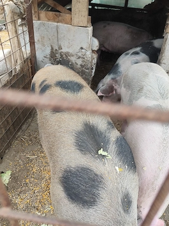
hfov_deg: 53.0
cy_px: 111
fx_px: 169
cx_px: 90
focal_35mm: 26
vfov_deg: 67.3
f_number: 1.65
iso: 80
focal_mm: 6.19
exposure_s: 1/100
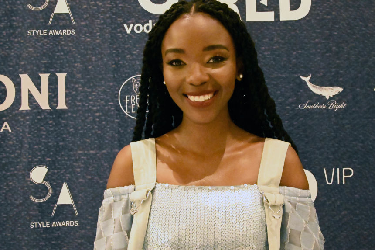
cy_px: 113
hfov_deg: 39.6
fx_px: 520
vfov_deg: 26.9
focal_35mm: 50
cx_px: 209
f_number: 22
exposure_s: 1/50
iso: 51200
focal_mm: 42
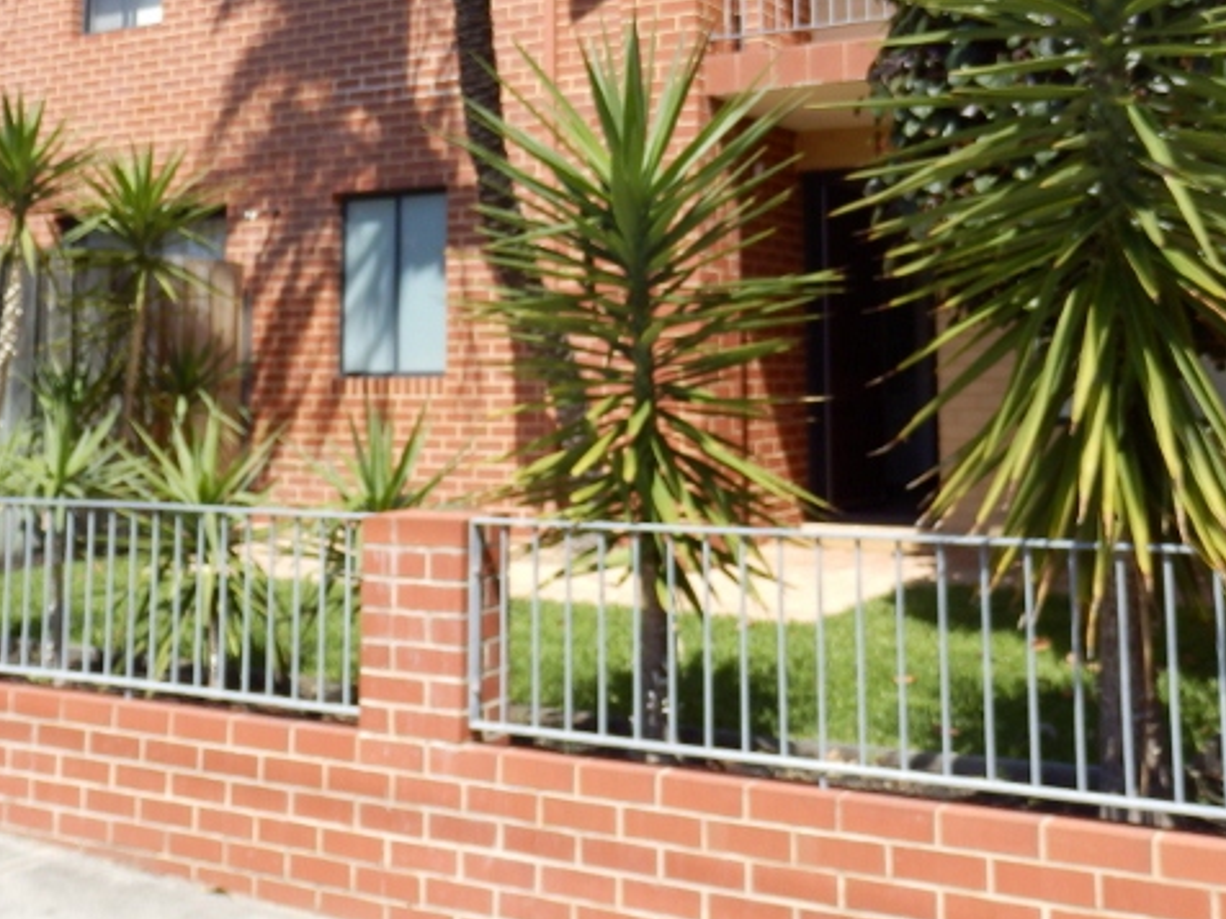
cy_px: 172
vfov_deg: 33.3
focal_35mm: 42
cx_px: 665
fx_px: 1488
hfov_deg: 44.8
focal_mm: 4.5
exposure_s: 1/640
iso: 80
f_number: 3
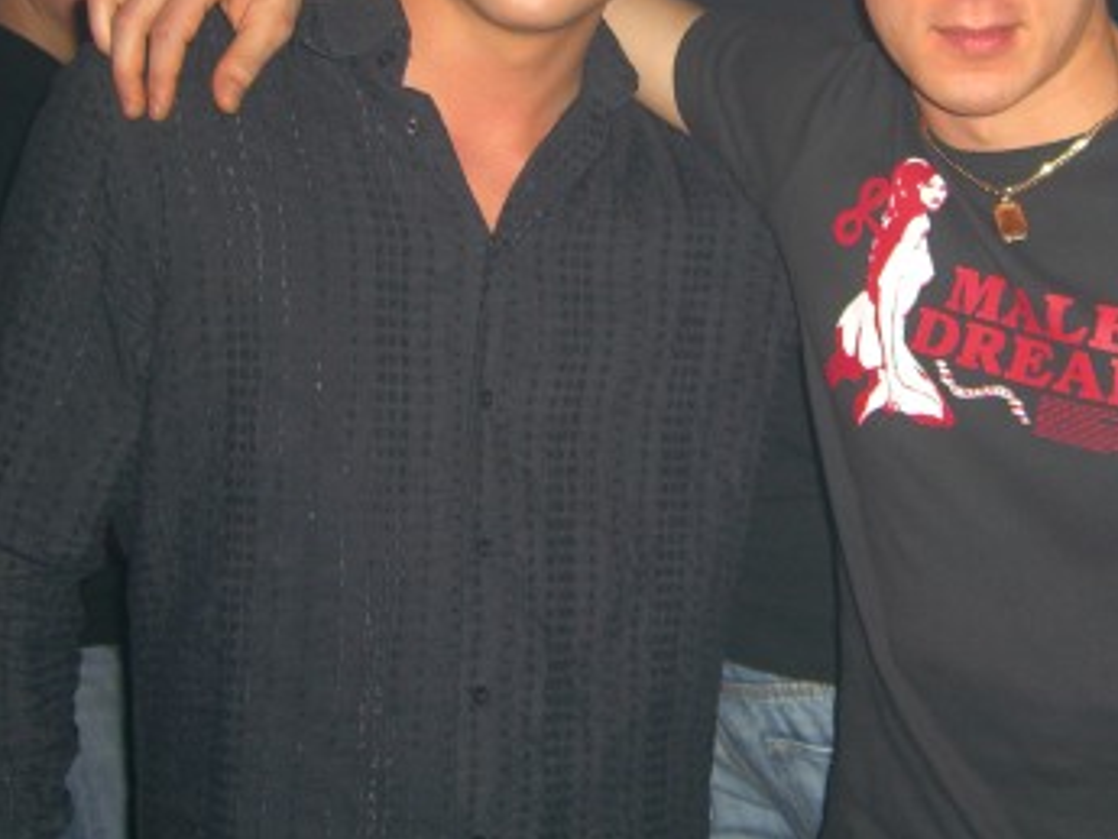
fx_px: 2132
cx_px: 758
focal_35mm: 66
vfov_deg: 22.0
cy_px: 175
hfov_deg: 29.2
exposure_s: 1/60
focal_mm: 7.9
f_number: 2.8
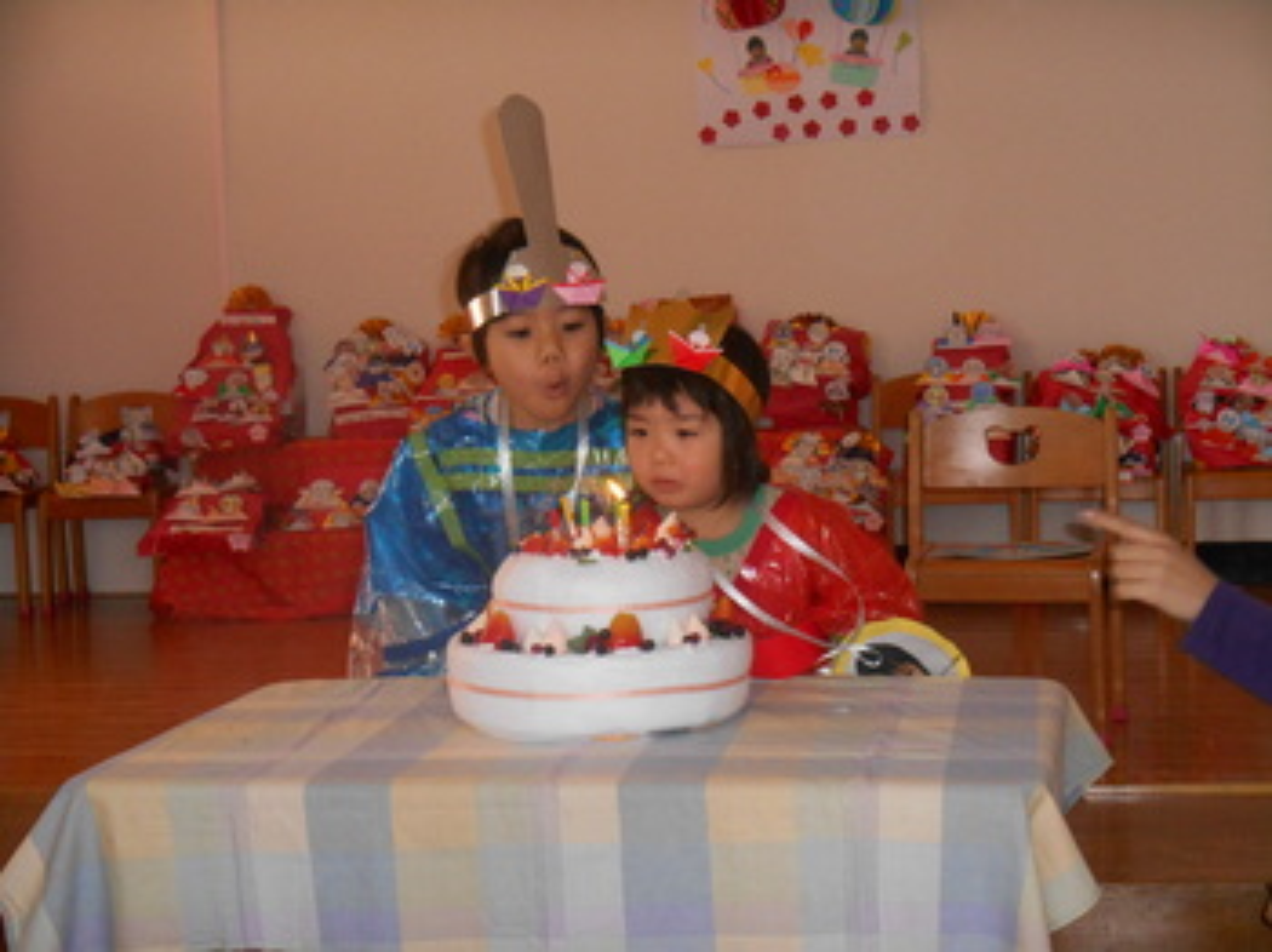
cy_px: 476
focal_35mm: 70
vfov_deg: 21.0
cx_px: 636
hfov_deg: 27.8
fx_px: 2570
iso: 450
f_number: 4.5
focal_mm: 12.5
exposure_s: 1/60
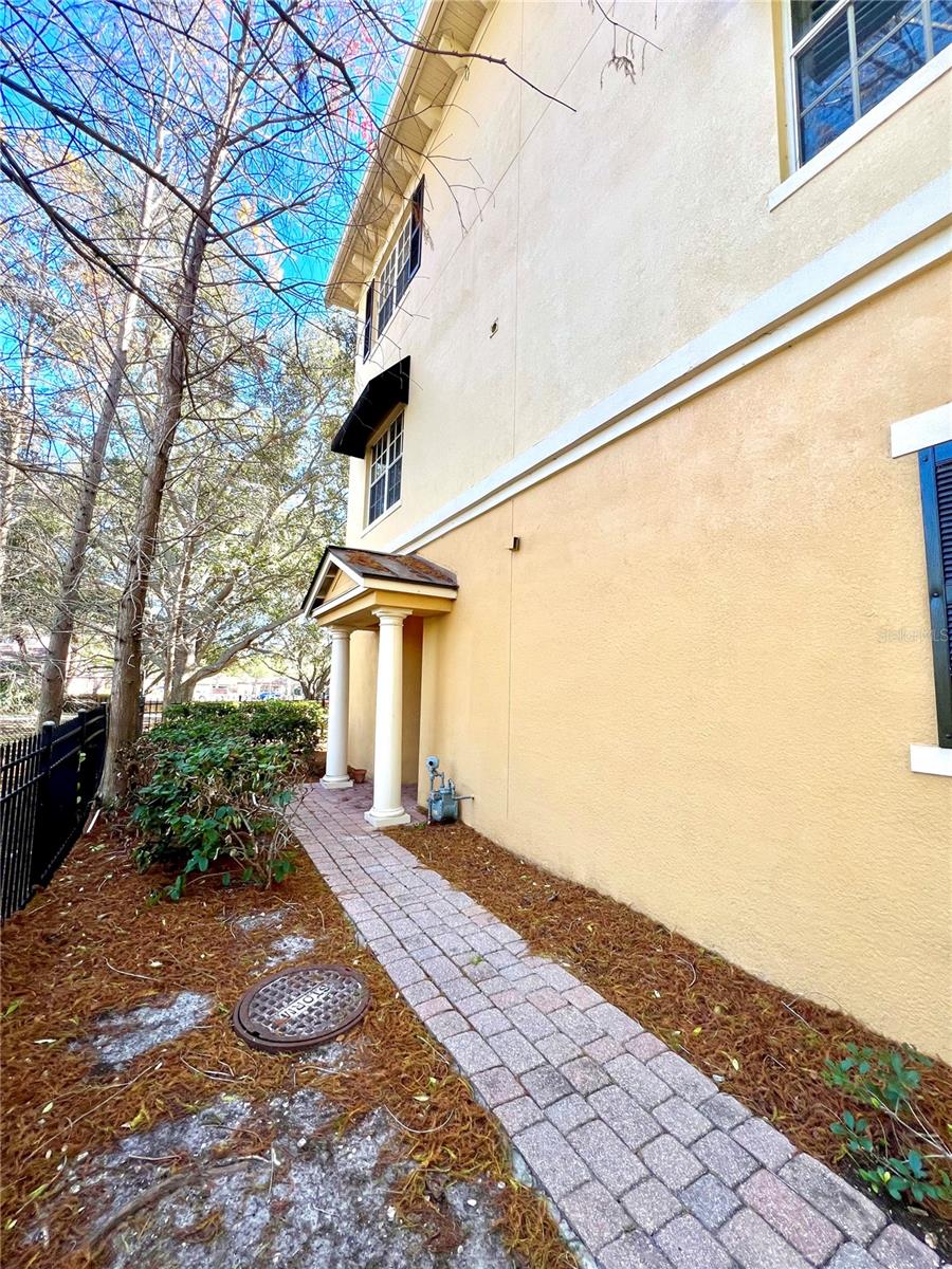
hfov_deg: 89.9
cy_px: 634
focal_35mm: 13
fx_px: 477
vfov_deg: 106.2
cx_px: 476
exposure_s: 1/135
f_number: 1.8
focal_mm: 1.57
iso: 32
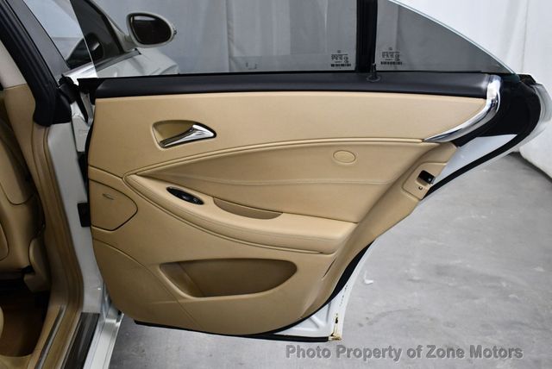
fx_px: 552
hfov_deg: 53.1
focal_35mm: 36
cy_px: 184
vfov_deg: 36.9
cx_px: 276
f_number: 3.5
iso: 1400
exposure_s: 1/125
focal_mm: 18
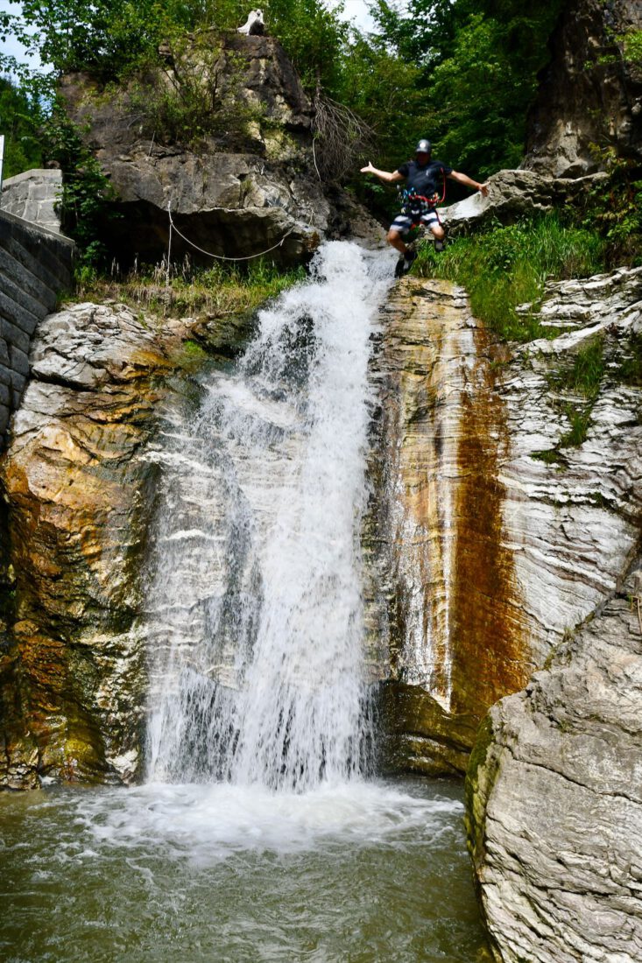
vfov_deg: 53.1
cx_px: 321
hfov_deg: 36.9
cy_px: 482
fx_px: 963
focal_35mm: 36
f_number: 8
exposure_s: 1/250
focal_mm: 24
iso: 180
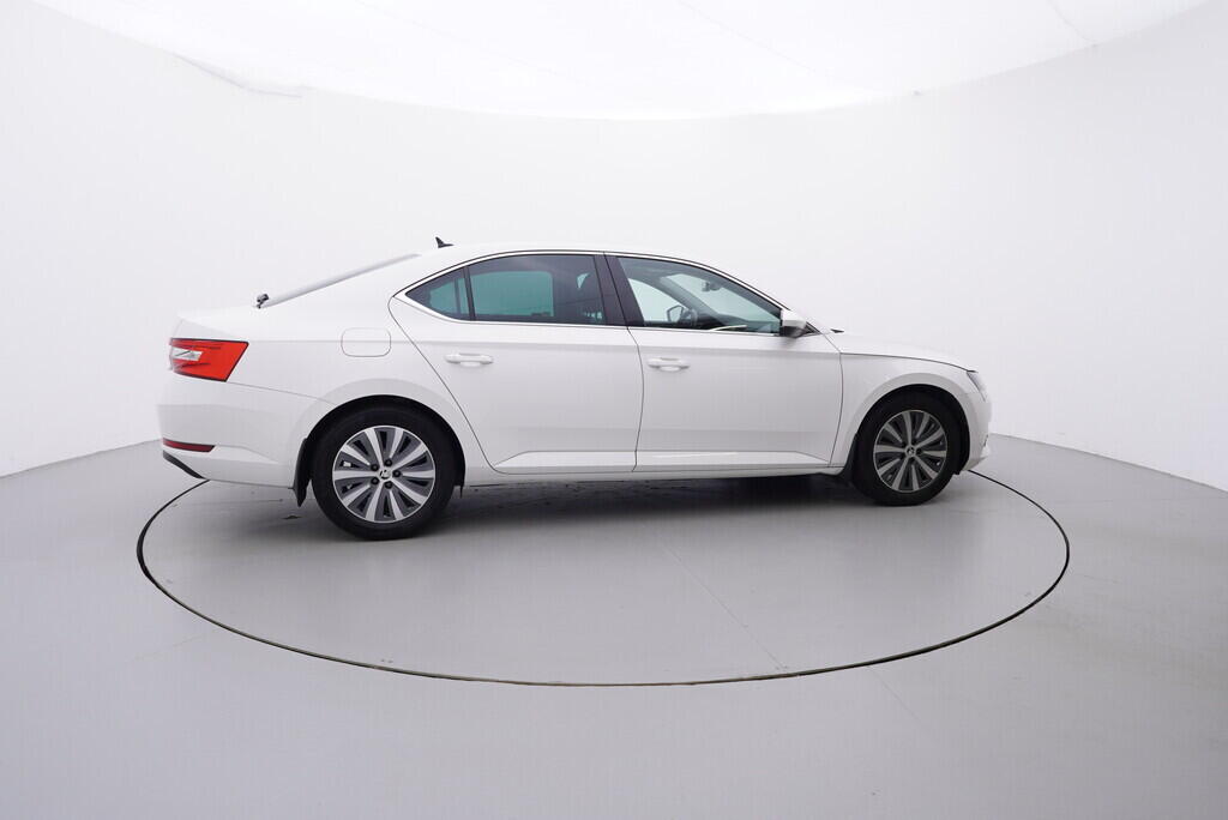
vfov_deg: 56.2
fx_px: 768
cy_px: 410
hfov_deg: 77.3
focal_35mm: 22
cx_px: 614
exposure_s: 1/80
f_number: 5
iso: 200
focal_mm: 15
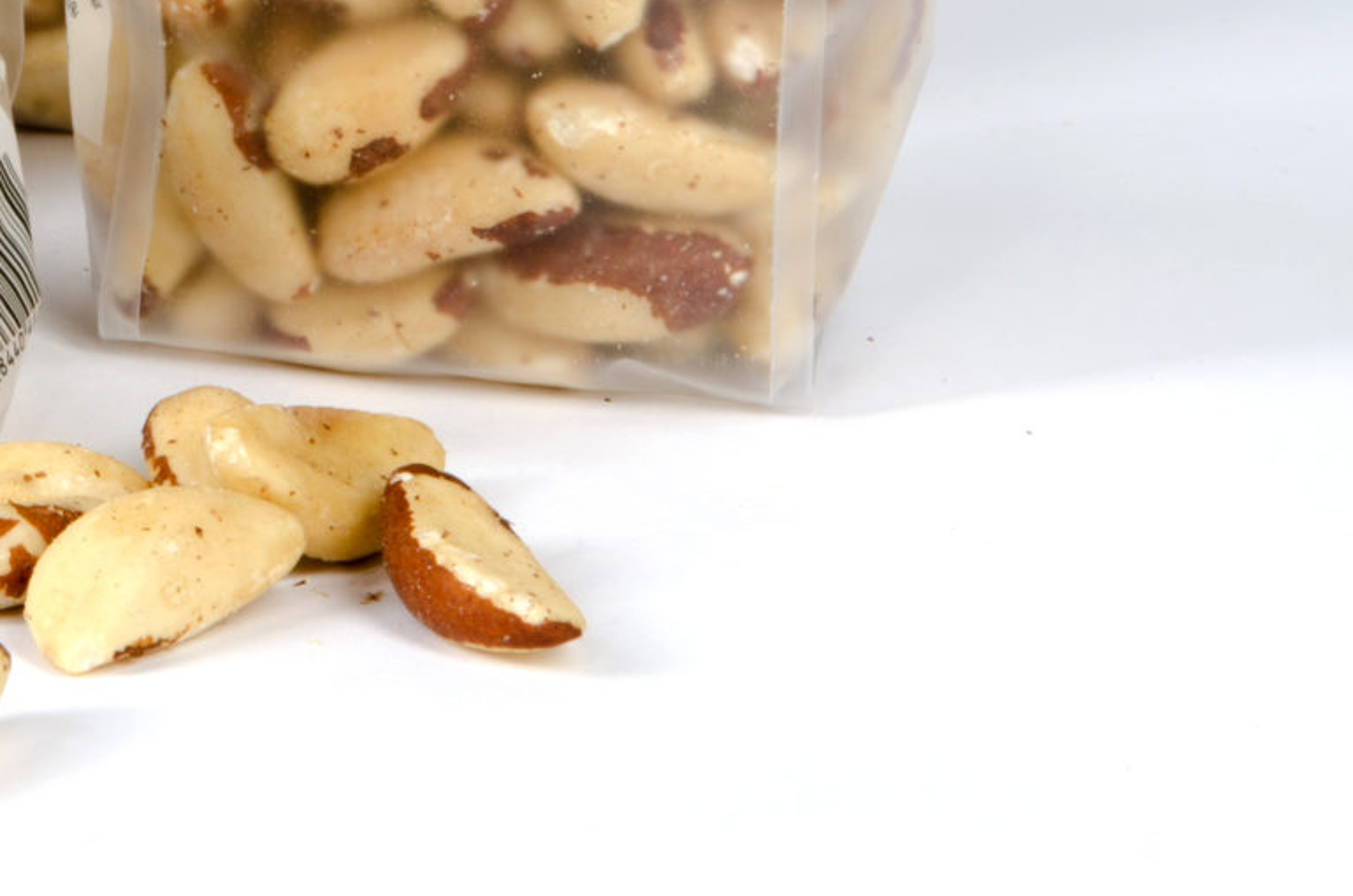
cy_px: -188
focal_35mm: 168
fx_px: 6310
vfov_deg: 8.0
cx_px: 93
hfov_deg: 12.1
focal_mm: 45
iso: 100
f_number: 14
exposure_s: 1/125
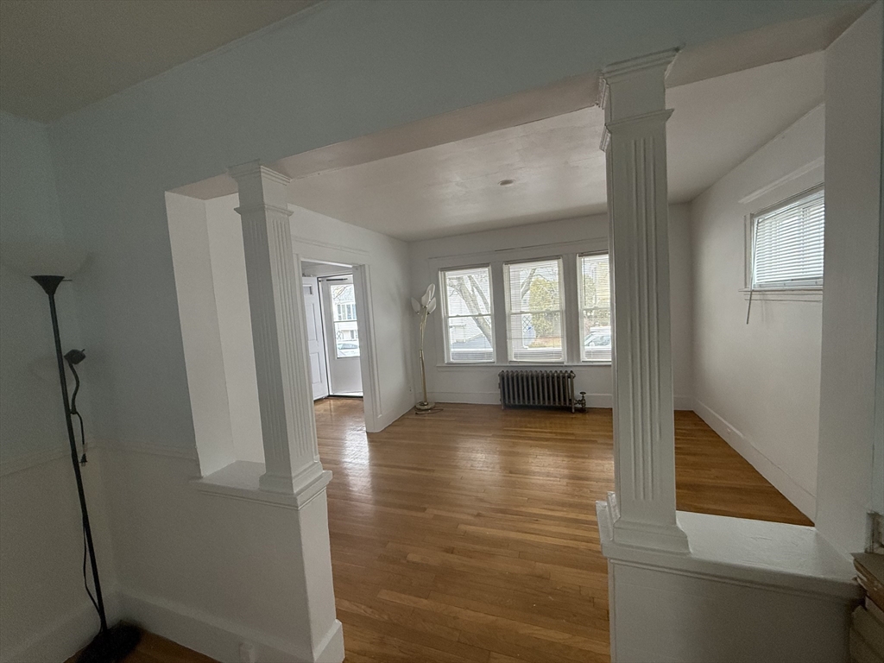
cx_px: 442
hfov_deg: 102.1
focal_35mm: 14
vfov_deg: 85.7
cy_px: 332
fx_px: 358
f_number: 2.2
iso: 250
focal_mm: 2.22
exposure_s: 1/120
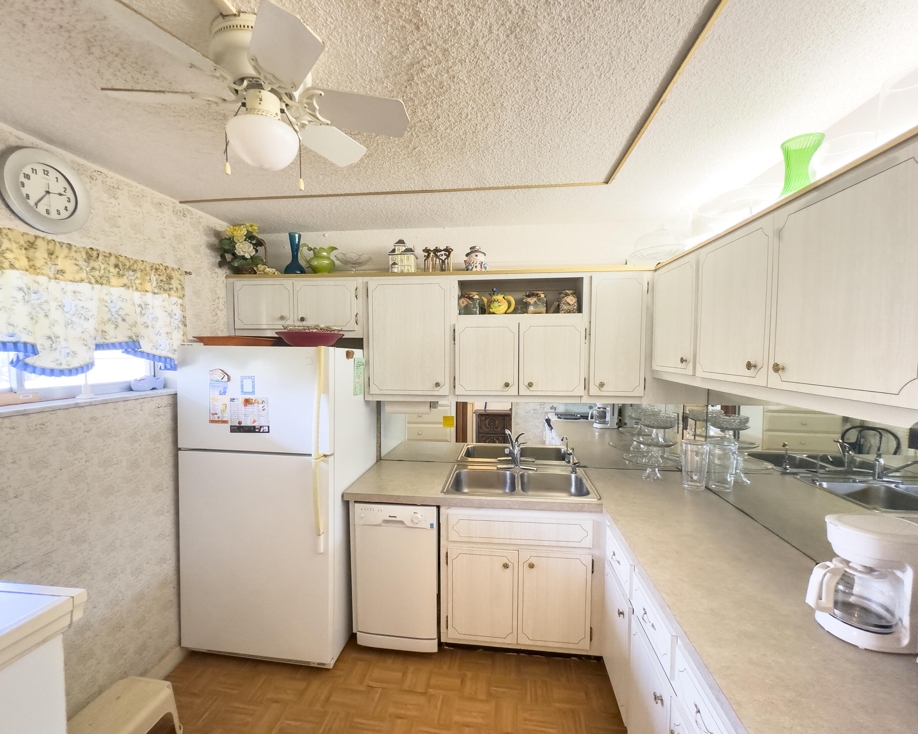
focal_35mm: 15
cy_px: 374
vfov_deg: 84.0
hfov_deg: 96.8
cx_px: 458
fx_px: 408
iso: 200
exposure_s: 1/60
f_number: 2.2
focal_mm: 2.22
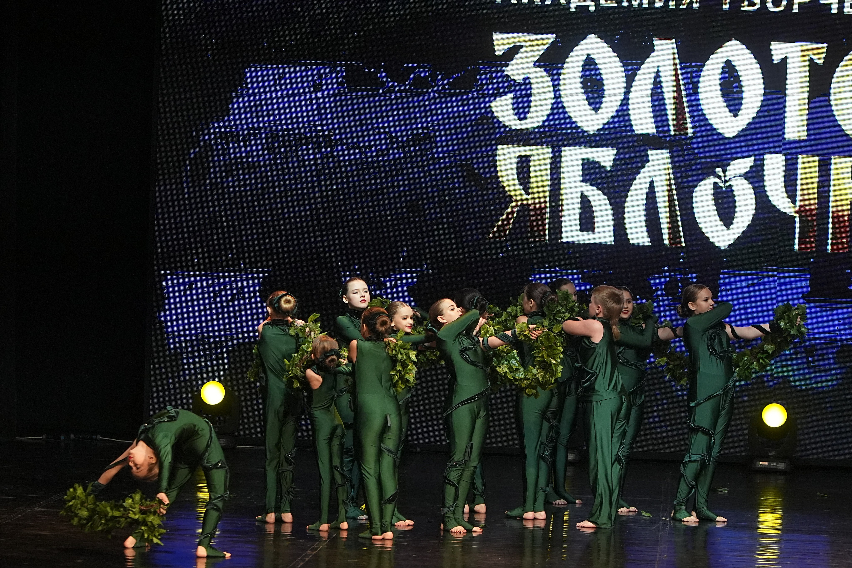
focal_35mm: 135
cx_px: 426
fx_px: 3195
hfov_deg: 15.2
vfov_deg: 10.2
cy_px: 284
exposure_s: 1/400
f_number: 4
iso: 3200
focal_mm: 90
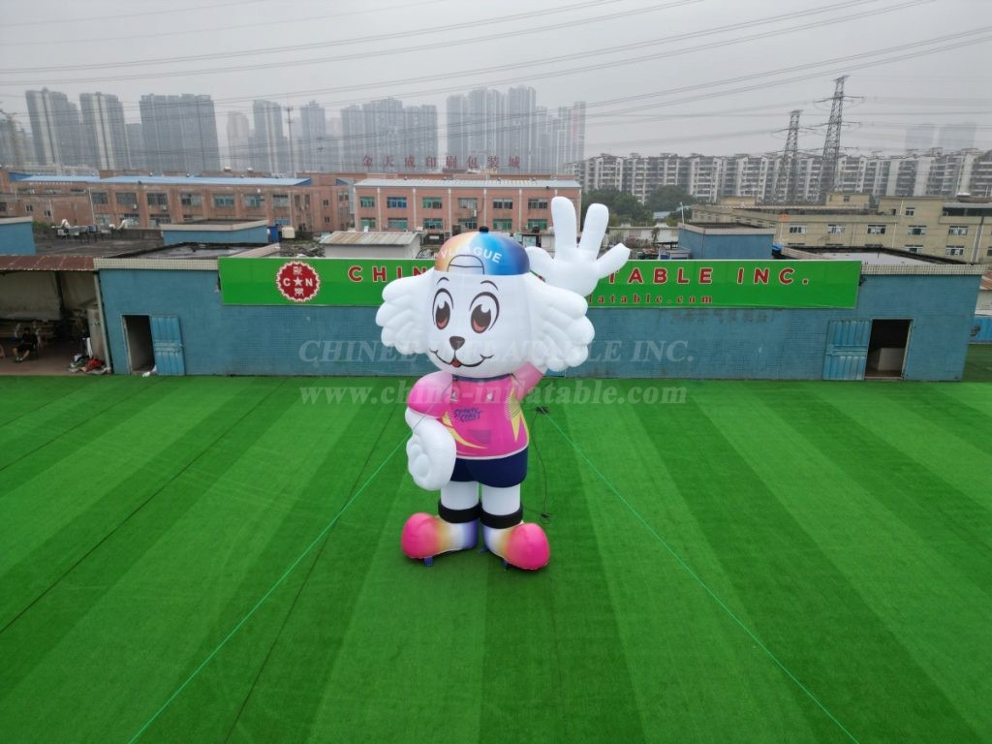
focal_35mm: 24
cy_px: 372
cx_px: 496
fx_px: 688
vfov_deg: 56.8
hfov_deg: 71.6
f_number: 1.7
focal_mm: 6.72
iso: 130
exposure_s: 1/1500
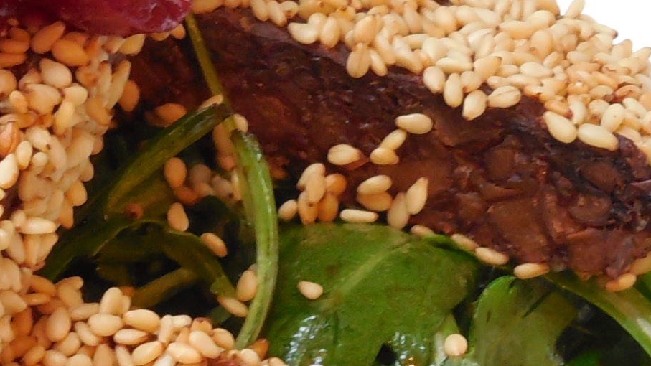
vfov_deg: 3.3
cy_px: 226
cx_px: 56
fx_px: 6317
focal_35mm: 366
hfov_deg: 5.9
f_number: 4.8
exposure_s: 1/15
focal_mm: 21.5
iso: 640
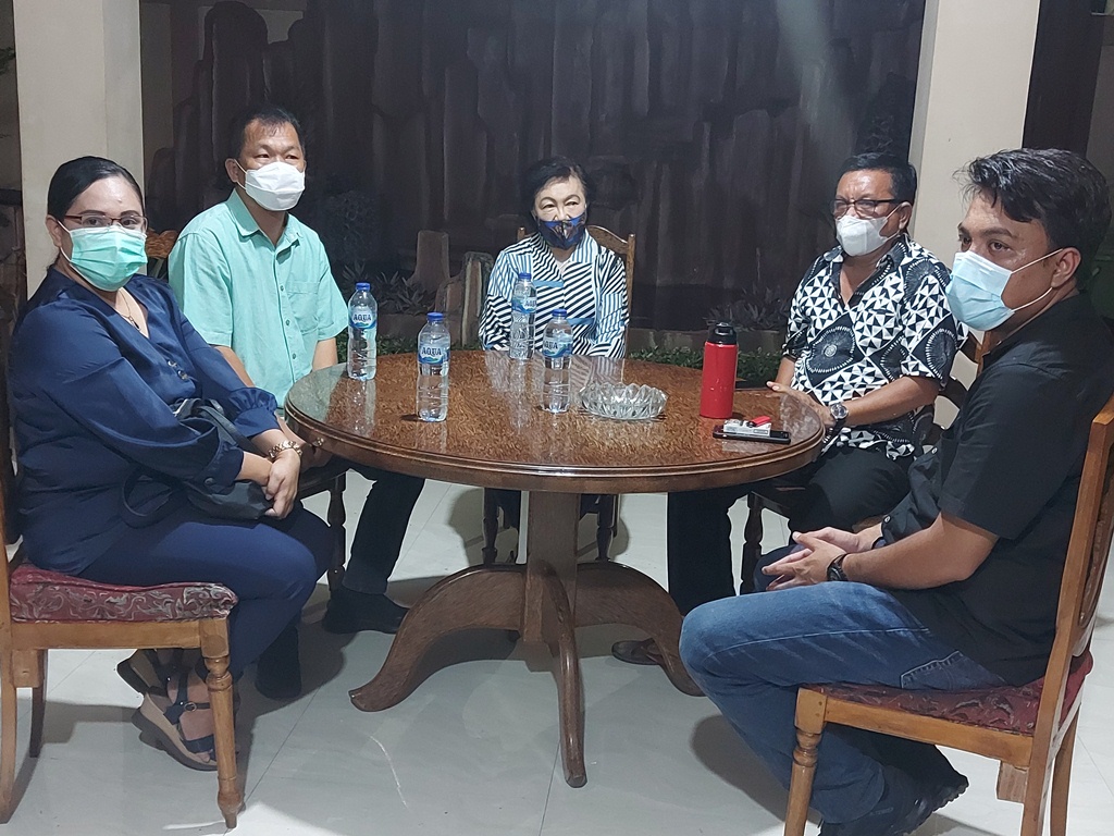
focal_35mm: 24
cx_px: 557
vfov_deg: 56.8
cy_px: 418
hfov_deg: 71.6
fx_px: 772
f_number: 1.8
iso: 500
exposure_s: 1/25
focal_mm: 5.23
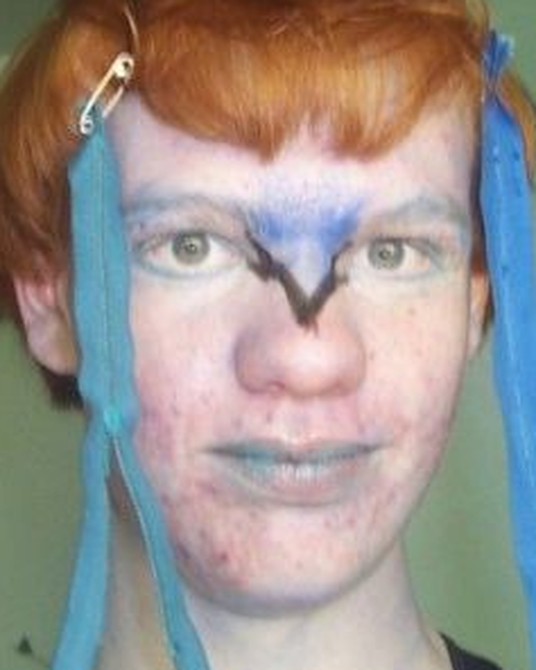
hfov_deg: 19.6
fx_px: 1546
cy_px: 306
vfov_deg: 24.4
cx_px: 213
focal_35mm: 78
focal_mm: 5.6
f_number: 2.8
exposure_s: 1/20
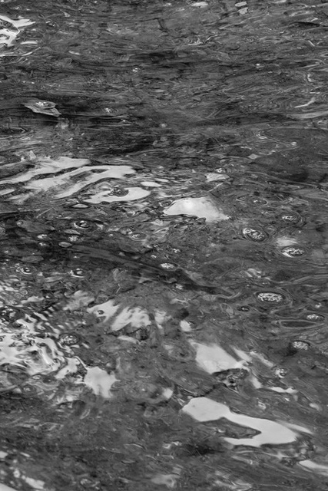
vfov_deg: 6.8
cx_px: -534
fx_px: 4097
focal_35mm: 300
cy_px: -127
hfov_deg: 4.5
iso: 250
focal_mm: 50
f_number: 4
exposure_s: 1/200
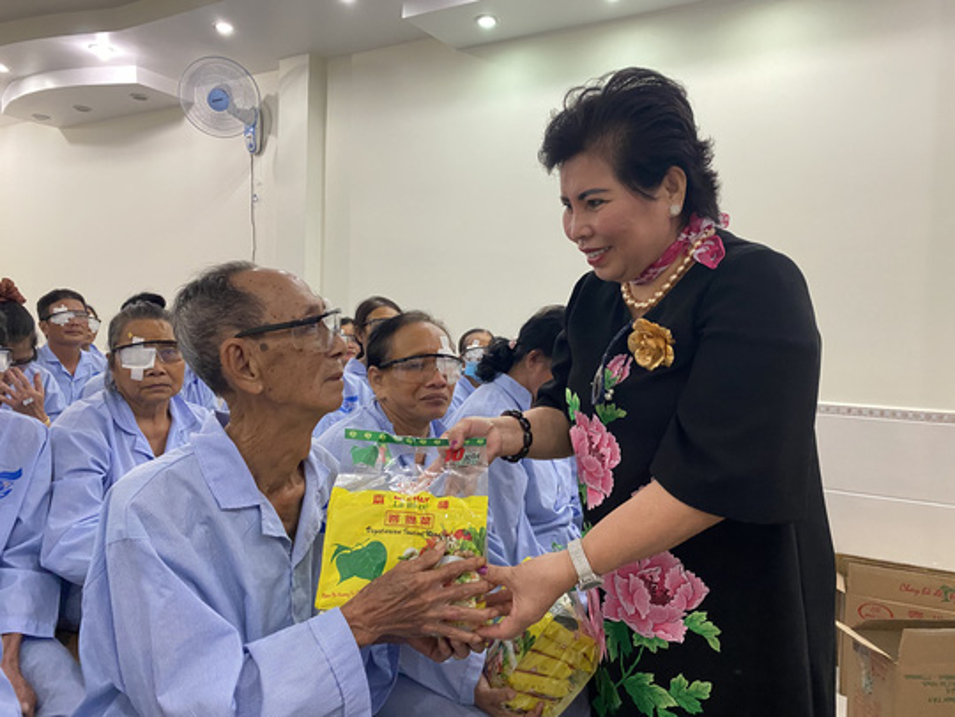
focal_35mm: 26
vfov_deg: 53.1
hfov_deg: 67.3
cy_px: 358
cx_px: 478
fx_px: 717
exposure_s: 1/50
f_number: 1.8
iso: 320
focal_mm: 4.25
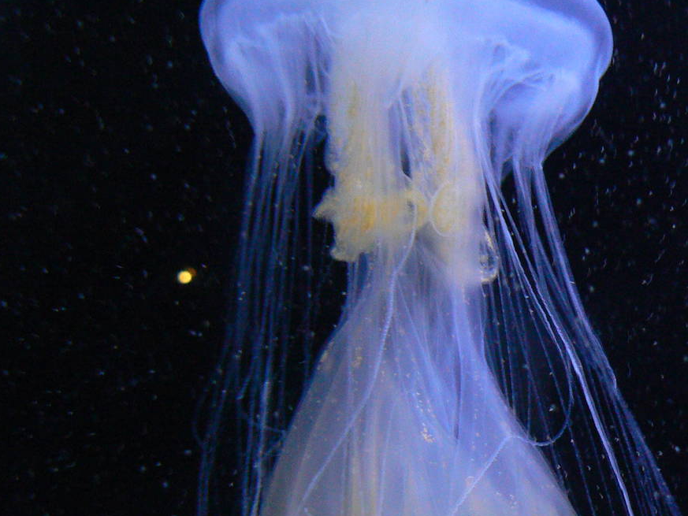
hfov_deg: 29.3
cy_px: 293
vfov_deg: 22.2
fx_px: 1312
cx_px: 424
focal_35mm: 66
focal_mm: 6
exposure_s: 1/13
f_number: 2.8
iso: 200
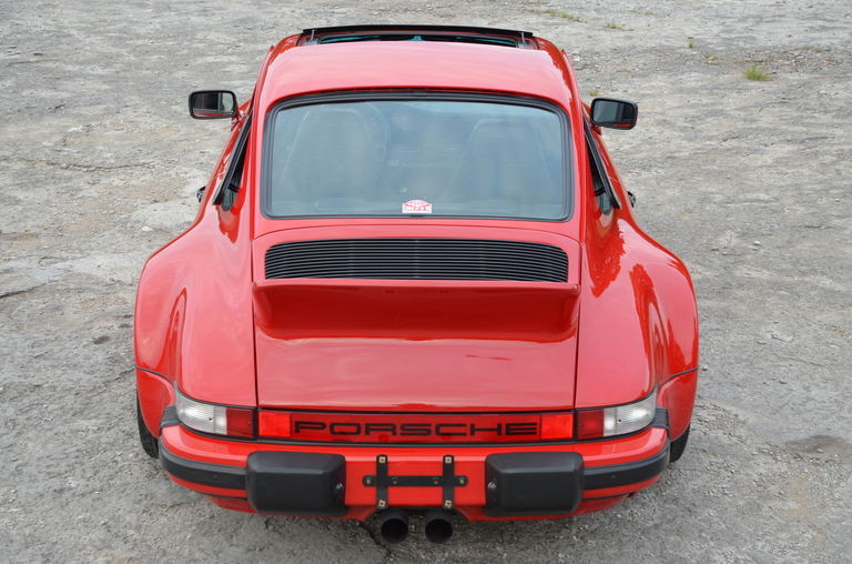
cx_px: 426
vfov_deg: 22.5
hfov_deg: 33.5
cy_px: 282
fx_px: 1416
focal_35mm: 60
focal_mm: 40
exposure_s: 1/100
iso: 400
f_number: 5
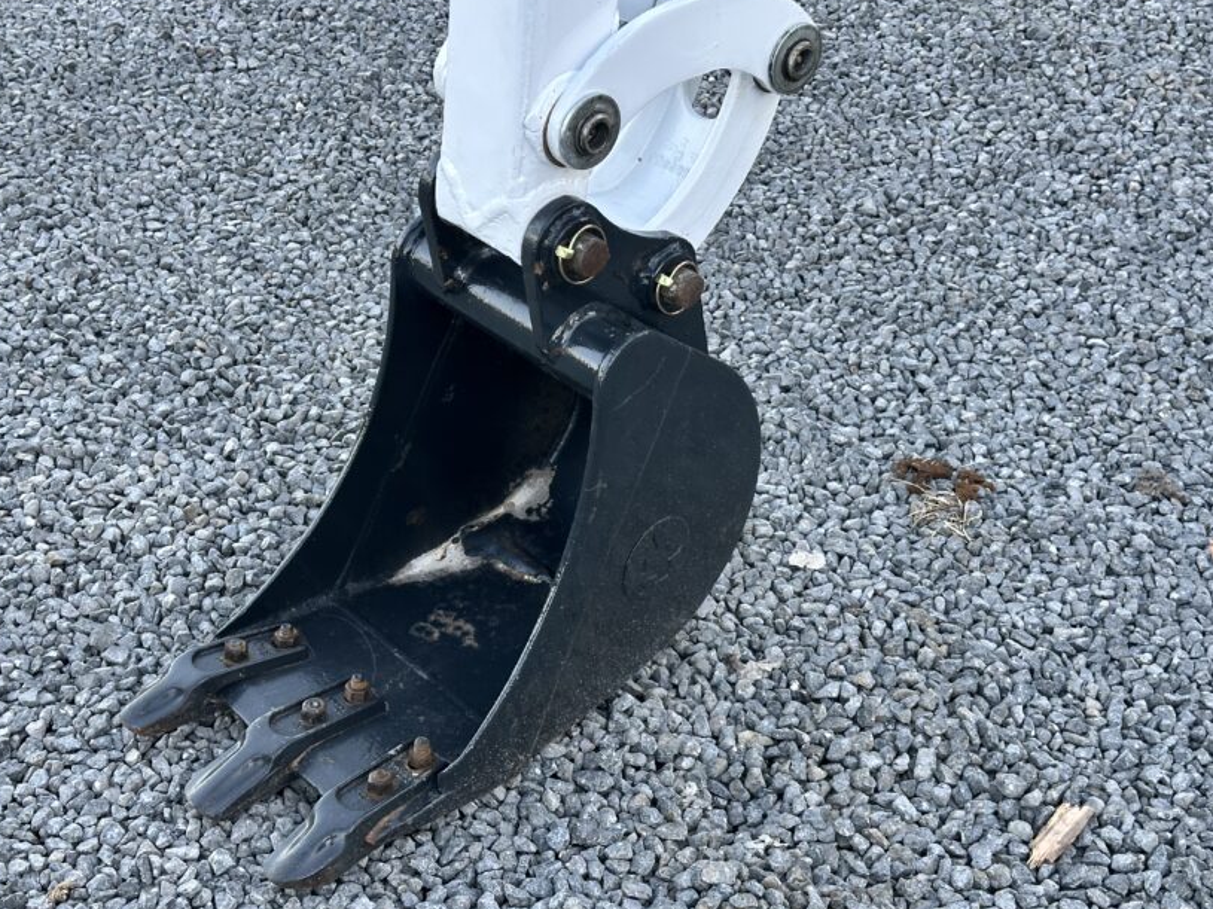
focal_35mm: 53
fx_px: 1857
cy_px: 432
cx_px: 552
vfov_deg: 27.5
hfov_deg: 36.1
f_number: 1.78
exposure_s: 1/113
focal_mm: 6.86
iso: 80
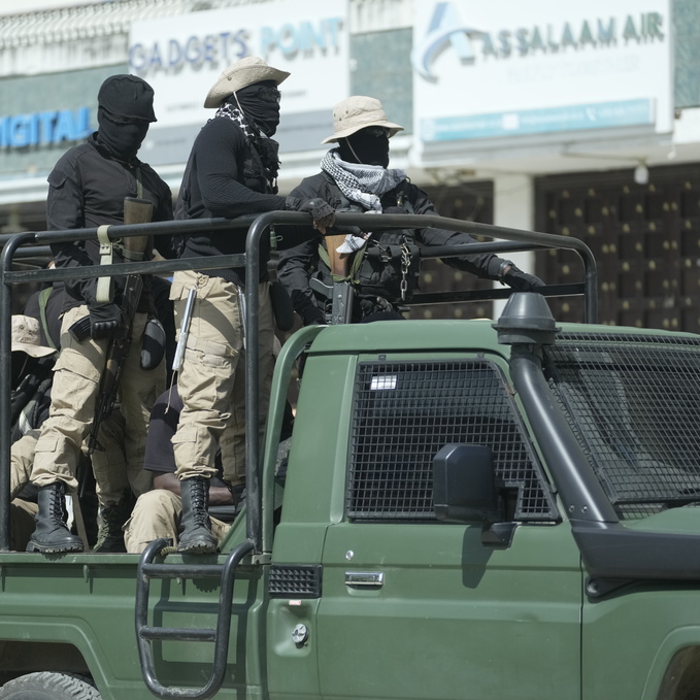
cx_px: 224
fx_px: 3752
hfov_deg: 10.6
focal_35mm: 164
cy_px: 351
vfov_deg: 10.7
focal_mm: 128
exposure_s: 1/2000
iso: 800
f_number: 2.8
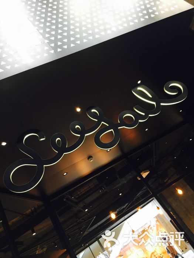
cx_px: 97
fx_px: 217
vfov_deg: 61.7
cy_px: 129
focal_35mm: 29
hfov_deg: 48.2
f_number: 2.2
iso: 250
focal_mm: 4.15
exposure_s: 1/33
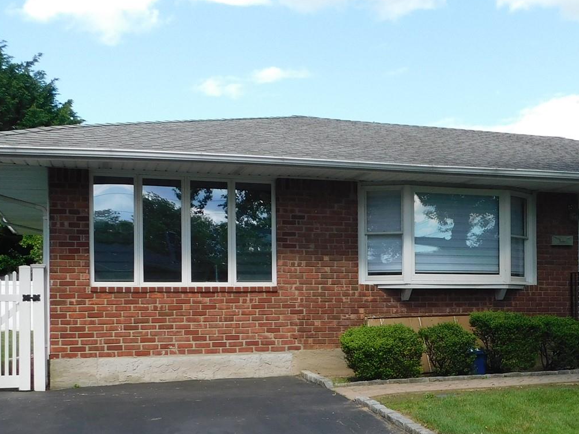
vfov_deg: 28.3
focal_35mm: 51
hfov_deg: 36.5
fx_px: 853
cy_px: 305
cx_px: 446
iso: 125
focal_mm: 4.5
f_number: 3.1
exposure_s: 1/640
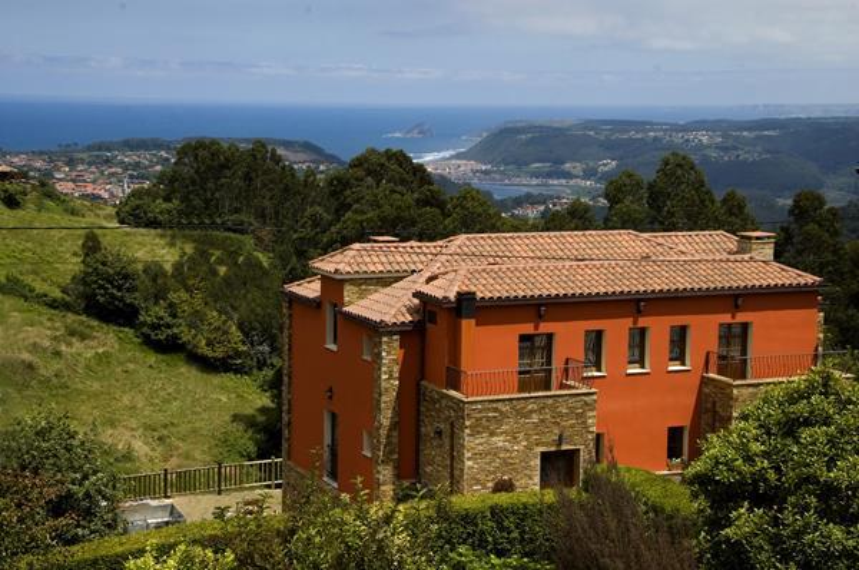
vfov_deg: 20.5
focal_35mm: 66
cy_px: 285
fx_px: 1572
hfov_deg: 30.6
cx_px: 430
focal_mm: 44
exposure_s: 1/500
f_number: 11
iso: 400
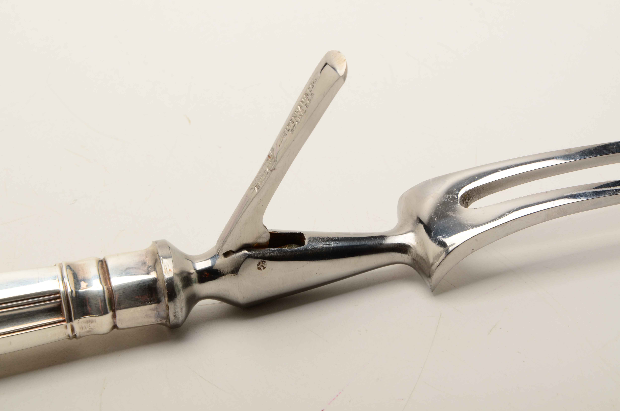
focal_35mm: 158
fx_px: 2707
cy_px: 206
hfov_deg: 13.1
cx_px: 310
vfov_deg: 8.7
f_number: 22
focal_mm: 105
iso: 200
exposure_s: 1/160
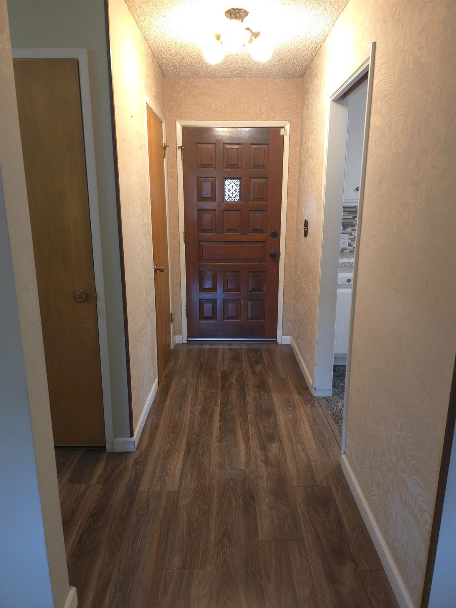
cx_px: 228
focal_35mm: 23
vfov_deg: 73.9
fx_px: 404
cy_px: 304
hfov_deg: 58.9
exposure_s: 1/60
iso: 320
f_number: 1.7
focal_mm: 6.3
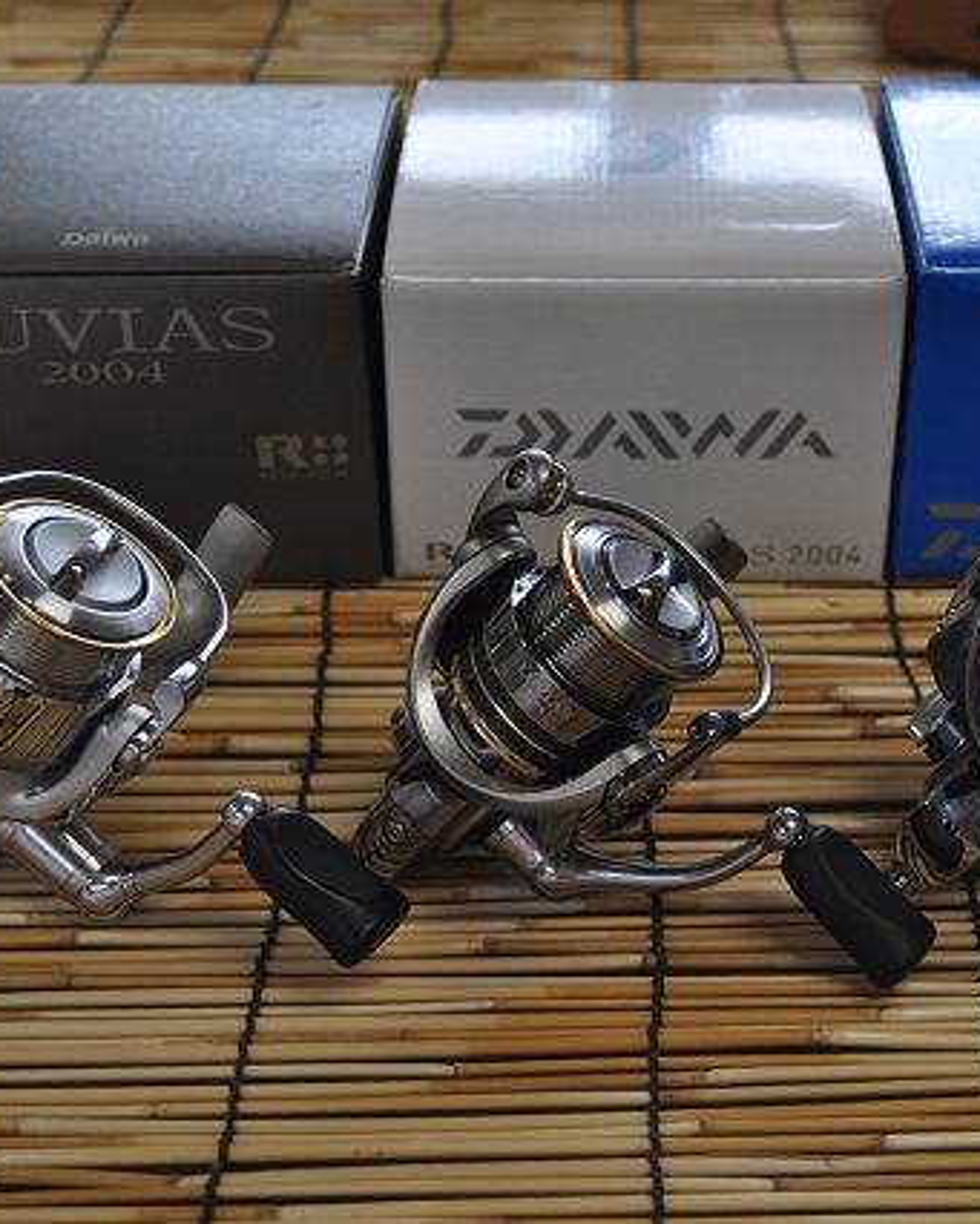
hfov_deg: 24.6
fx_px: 2236
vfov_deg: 30.6
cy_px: 612
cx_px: 655
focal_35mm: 62
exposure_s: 1/100
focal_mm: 29
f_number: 5
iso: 400
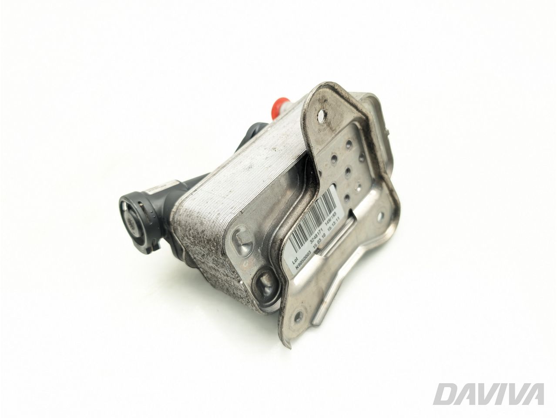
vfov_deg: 56.8
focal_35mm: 24
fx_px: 386
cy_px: 209
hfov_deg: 71.6
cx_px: 278
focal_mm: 6.9
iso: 42
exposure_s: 1/90
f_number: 1.68
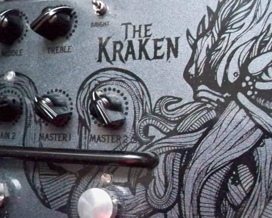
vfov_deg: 31.4
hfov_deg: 38.7
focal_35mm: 48
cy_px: 119
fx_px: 386
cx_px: 120
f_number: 3.1
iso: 3200
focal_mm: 6.3
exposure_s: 1/60
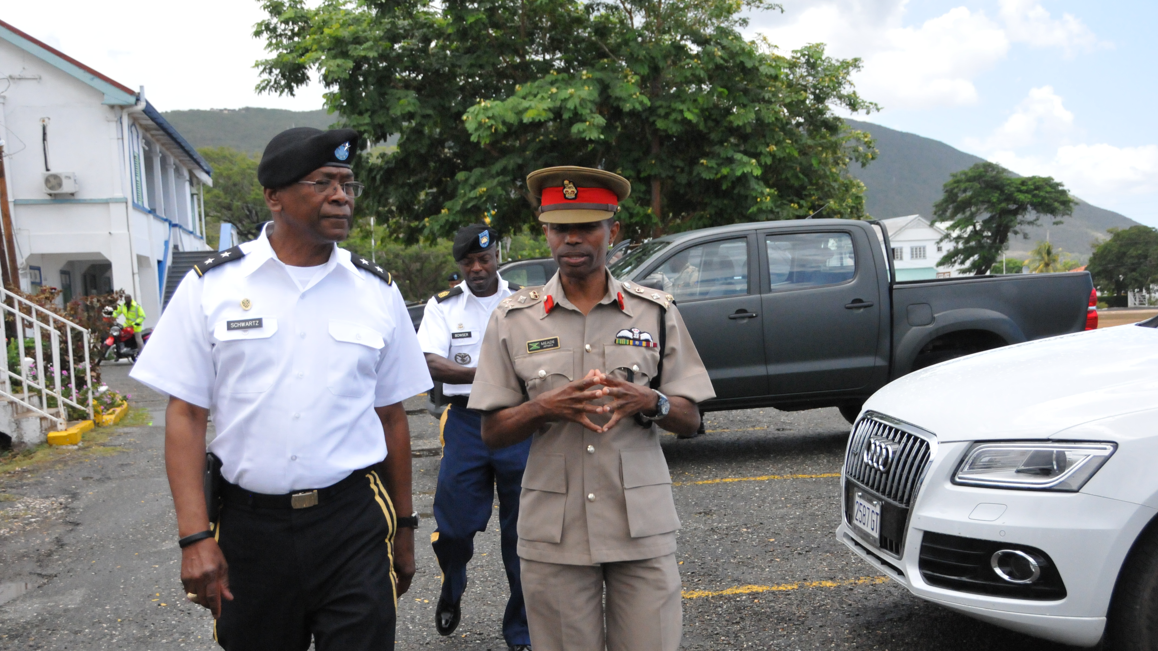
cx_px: 581
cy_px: 380
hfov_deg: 47.8
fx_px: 1306
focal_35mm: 43
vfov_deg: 28.0
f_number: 4.5
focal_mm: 27
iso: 2500
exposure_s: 1/8000
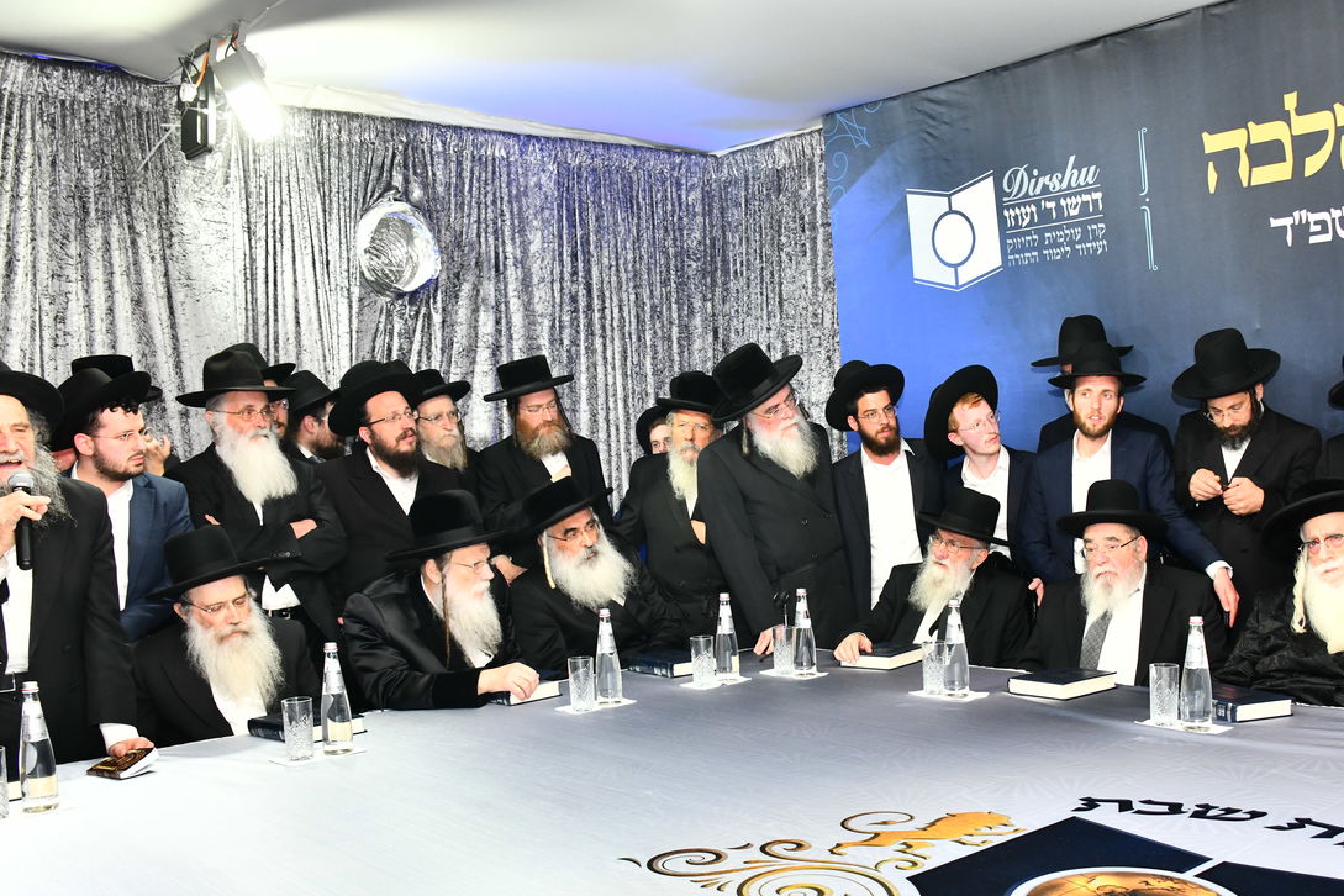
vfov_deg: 36.6
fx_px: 1344
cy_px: 572
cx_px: 805
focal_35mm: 36
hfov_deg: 52.8
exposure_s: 1/200
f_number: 5
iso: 1250
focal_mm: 28
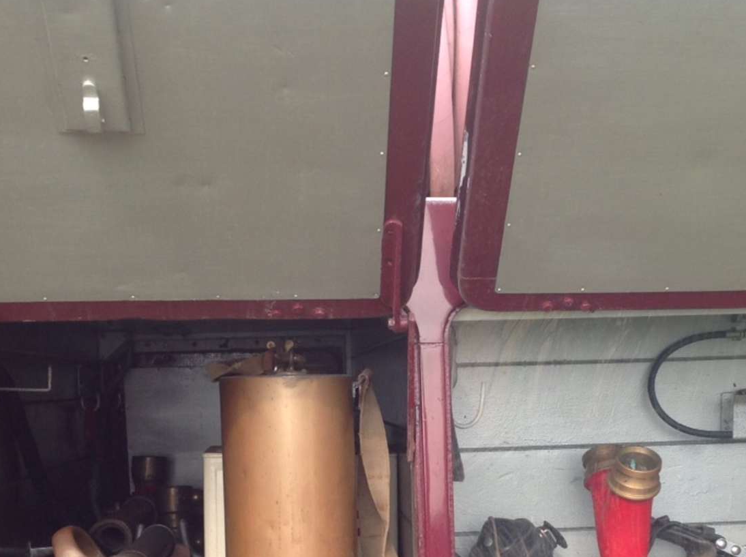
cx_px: 478
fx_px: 1377
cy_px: 491
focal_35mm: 64
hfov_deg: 30.2
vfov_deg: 22.4
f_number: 2.4
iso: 50
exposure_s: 1/340
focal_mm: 4.28
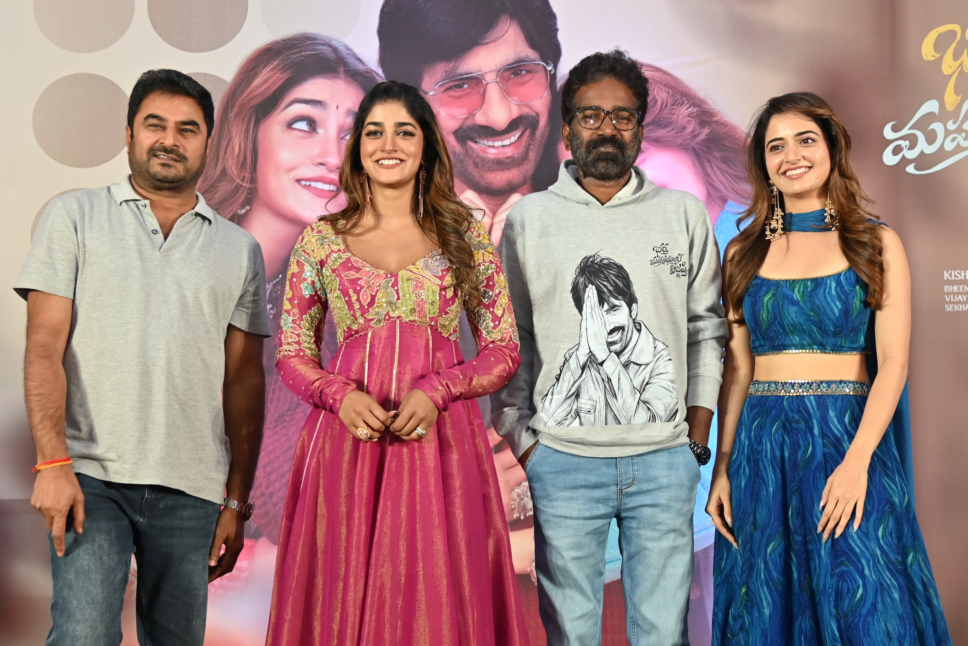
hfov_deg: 35.1
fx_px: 1533
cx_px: 484
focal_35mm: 57
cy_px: 323
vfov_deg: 23.8
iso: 640
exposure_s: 1/125
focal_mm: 38
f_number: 4.5
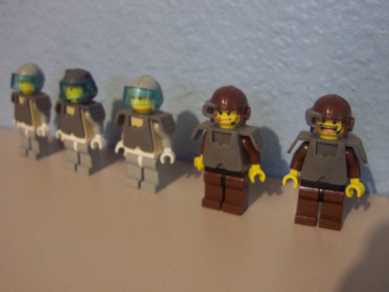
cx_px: 194
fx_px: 416
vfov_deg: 38.7
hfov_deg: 50.1
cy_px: 146
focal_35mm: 37
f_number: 2.8
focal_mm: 5.6
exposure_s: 1/8
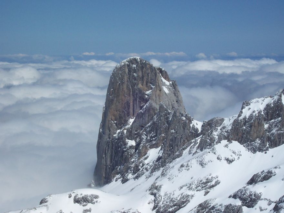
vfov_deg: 13.7
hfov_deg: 18.2
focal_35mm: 108
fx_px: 886
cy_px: 106
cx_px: 142
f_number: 8.5
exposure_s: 1/765
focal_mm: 18
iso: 80
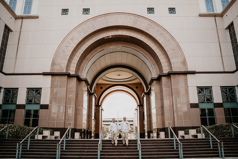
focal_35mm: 28
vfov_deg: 46.4
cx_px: 119
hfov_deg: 65.5
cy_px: 80
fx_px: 185
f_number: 2.8
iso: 160
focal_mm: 28
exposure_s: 1/640
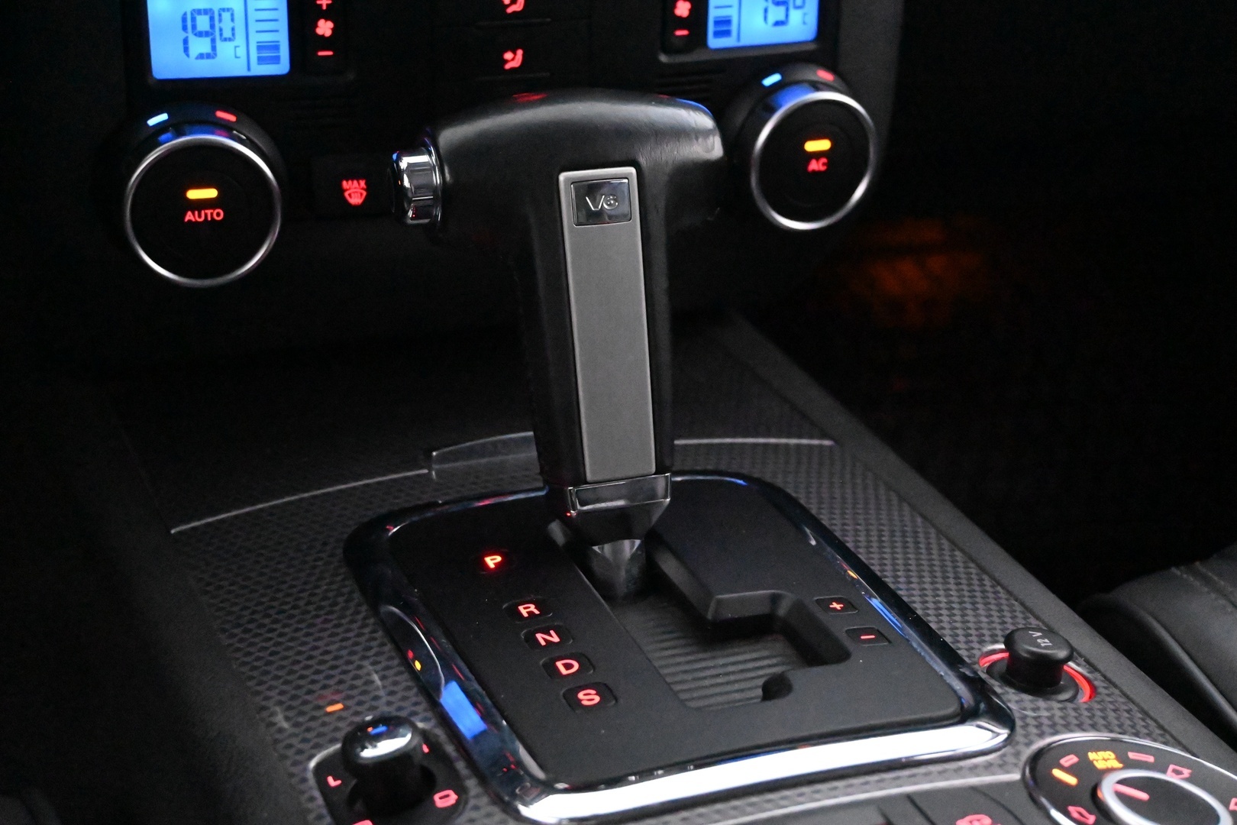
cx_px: 618
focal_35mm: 56
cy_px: 412
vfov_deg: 24.4
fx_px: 1907
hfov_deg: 35.9
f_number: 5.3
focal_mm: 37
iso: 25600
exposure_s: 1/60
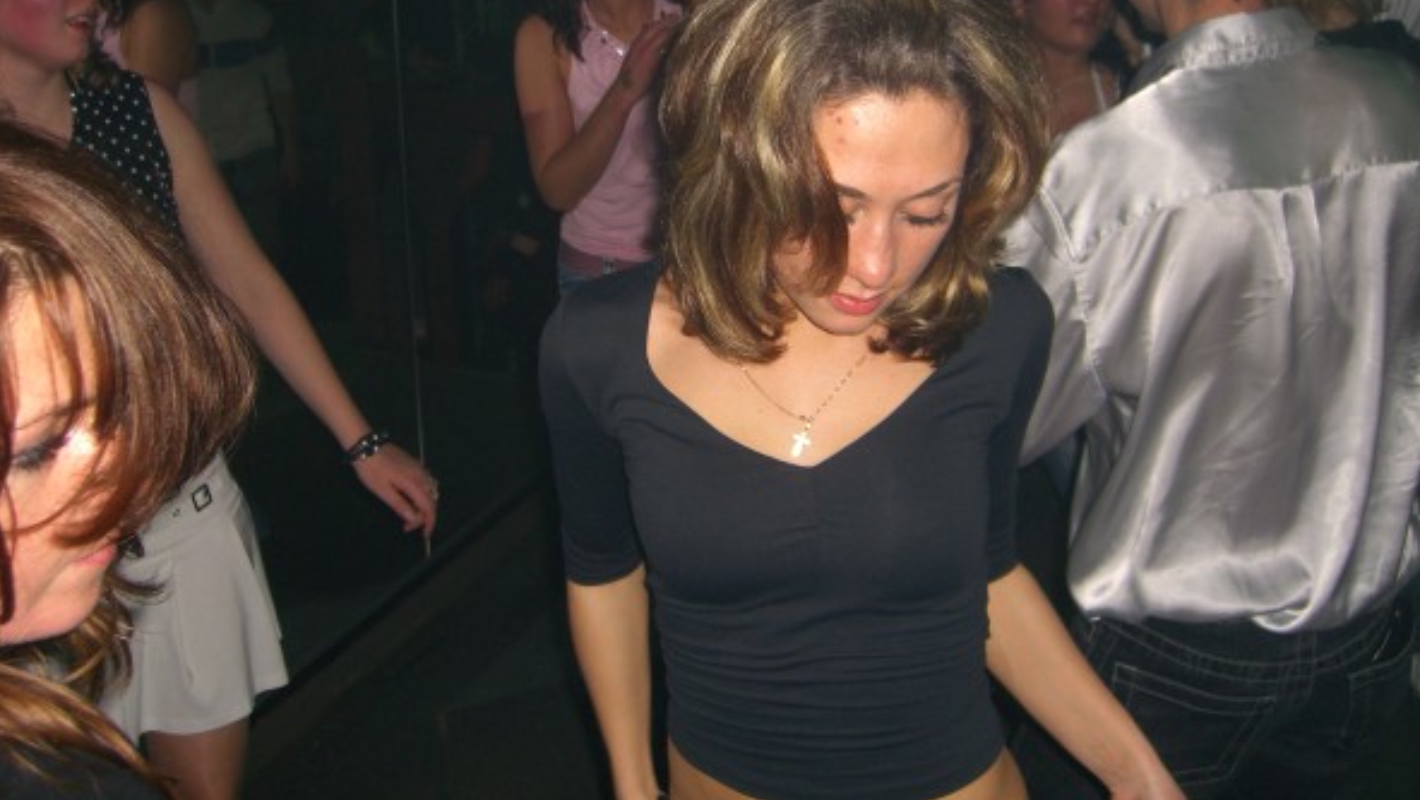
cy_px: 264
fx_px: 1582
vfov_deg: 28.2
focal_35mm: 42
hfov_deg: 48.3
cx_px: 709
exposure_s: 1/60
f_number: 2.8
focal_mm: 7.9
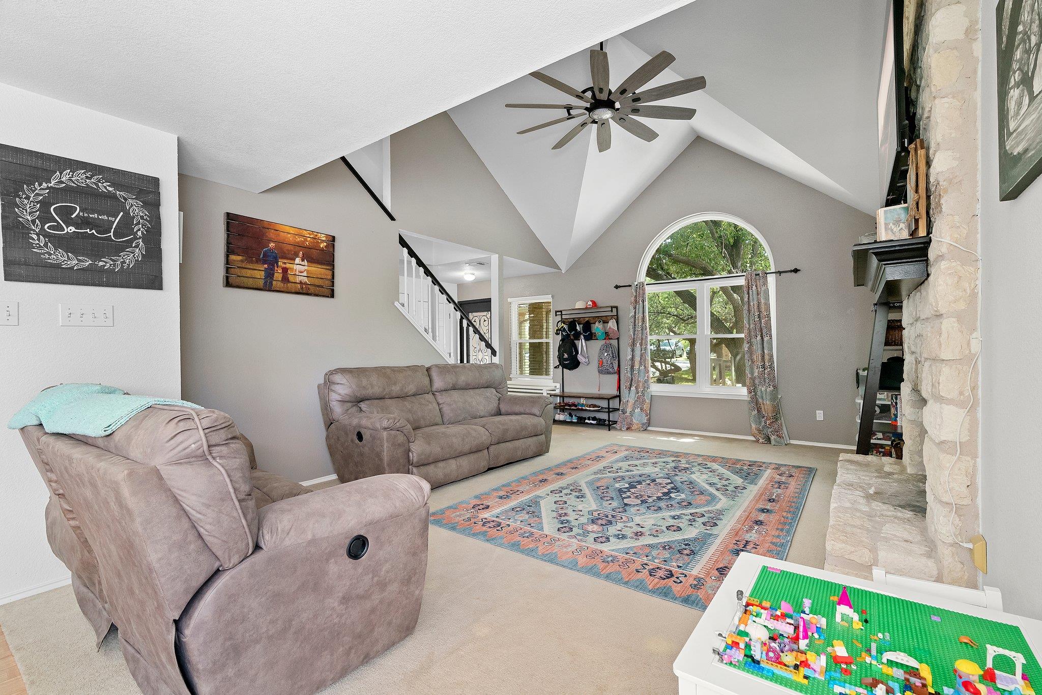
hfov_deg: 96.7
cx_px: 521
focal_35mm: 16
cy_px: 348
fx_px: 463
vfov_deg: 73.8
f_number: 8
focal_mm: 16
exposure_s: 1/25
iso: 2000
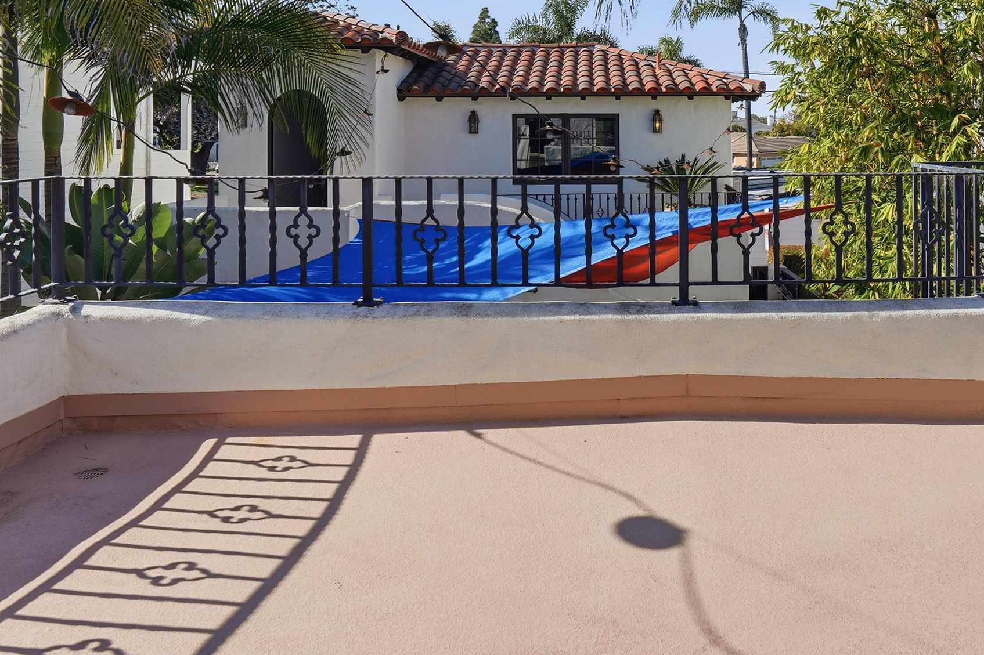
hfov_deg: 62.4
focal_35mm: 29
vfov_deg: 42.3
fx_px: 792
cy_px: 102
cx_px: 637
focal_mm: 16
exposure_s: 1/8000
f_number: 7.1
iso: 250
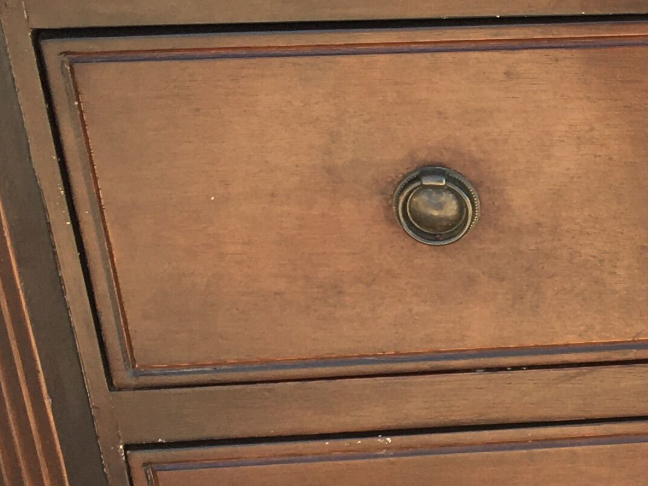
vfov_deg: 13.5
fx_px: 2041
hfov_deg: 16.4
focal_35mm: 109
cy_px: 426
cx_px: 986
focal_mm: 4.15
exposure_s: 1/125
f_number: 2.2
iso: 25
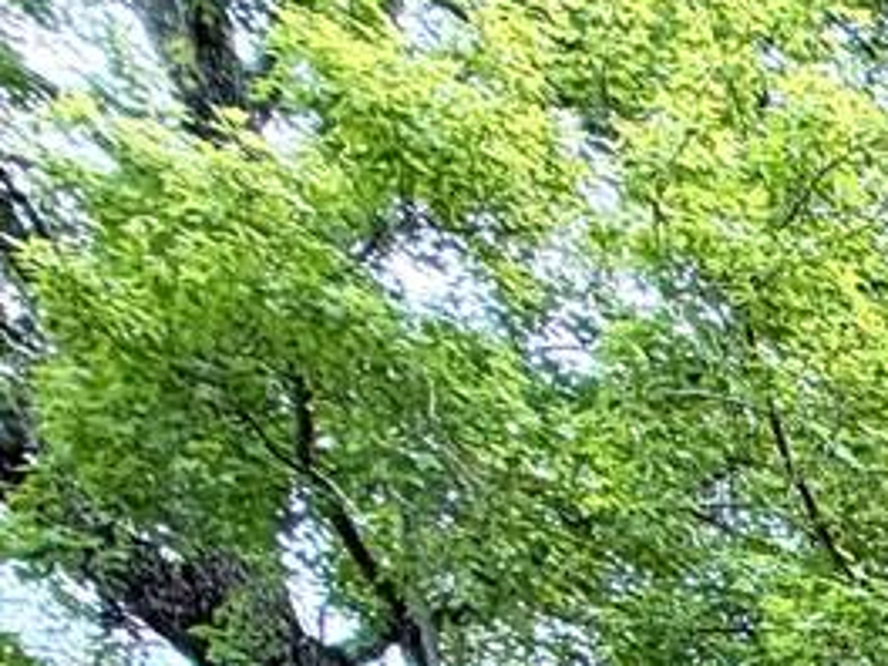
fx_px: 2180
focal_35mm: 85
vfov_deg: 11.7
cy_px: 1867
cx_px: 2472
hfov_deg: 12.6
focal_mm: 2.22
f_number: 2.2
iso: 50
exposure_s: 1/176
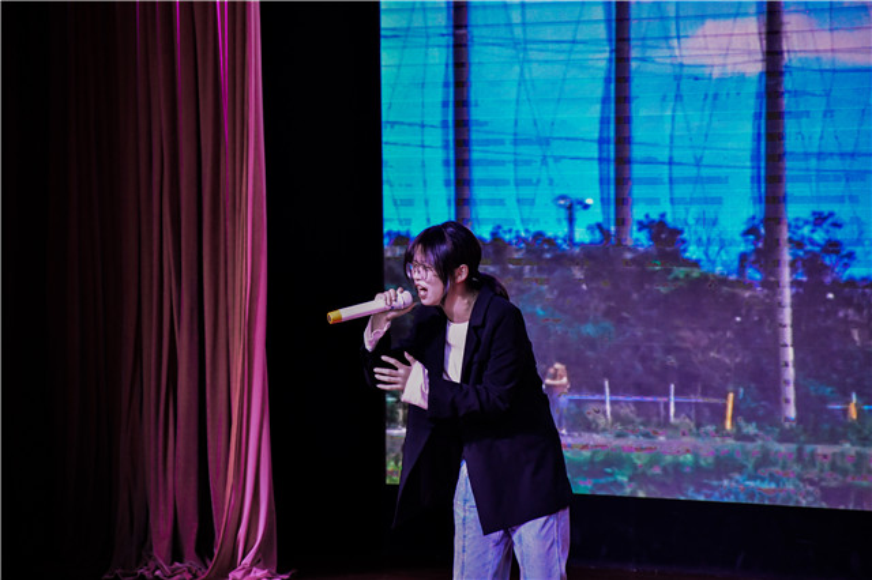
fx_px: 5084
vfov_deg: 6.5
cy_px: 290
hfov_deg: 9.8
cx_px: 436
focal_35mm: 210
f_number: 5.6
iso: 2200
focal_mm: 140
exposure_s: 1/125
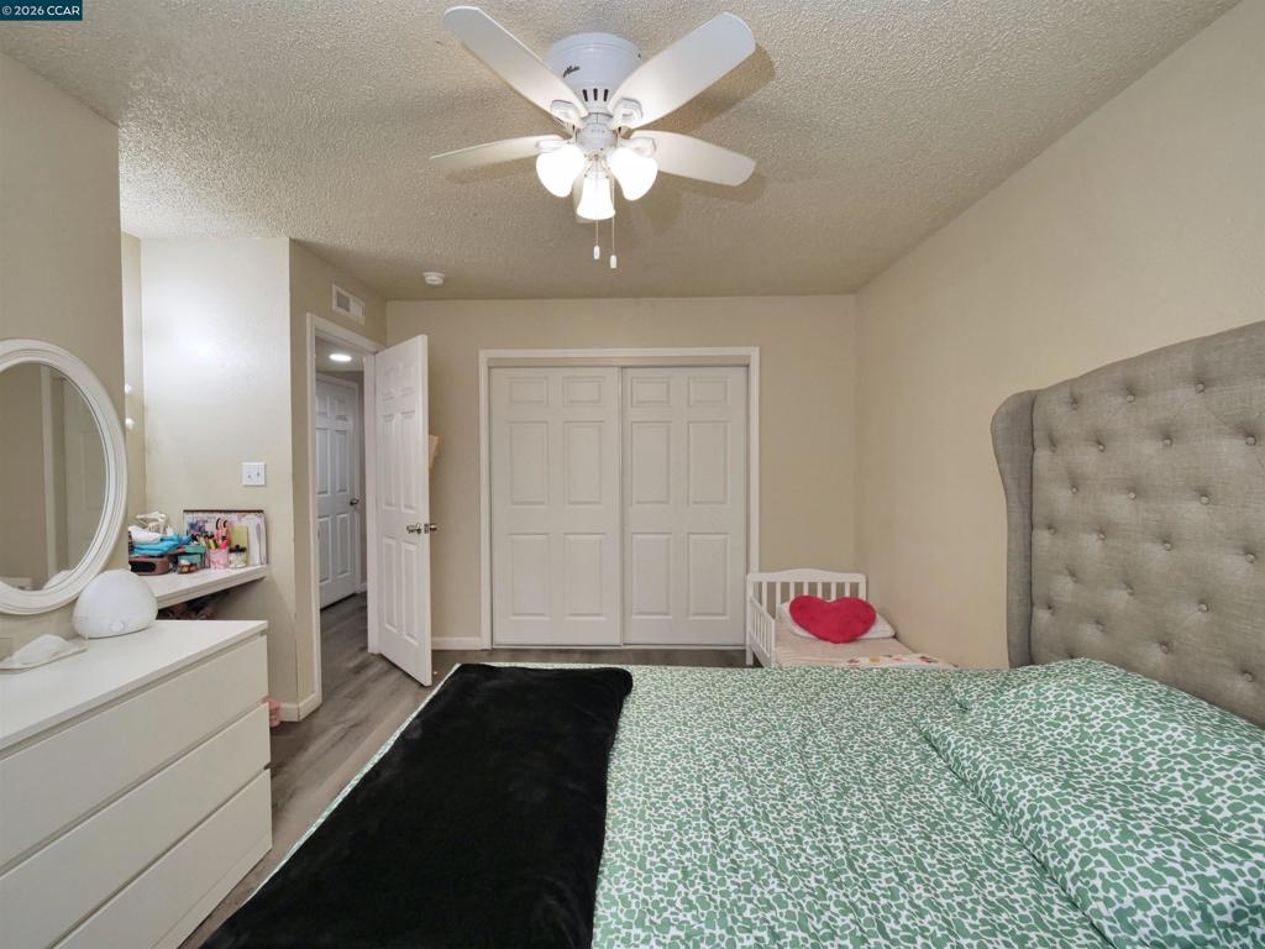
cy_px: 474
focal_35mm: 14
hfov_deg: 102.1
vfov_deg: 85.7
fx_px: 512
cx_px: 632
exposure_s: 1/160
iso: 800
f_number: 4
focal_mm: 7
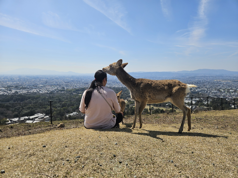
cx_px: 119
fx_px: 158
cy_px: 89
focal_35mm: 23
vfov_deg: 58.9
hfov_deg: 73.9
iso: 25
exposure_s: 1/3151
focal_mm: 5.4
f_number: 1.8
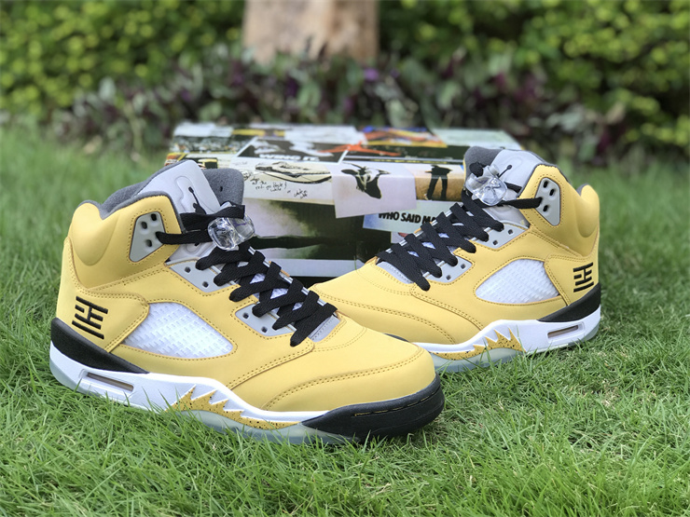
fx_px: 1136
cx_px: 345
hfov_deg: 33.8
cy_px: 258
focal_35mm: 57
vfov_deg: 25.7
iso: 20
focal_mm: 6.6
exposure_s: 1/102
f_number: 2.8
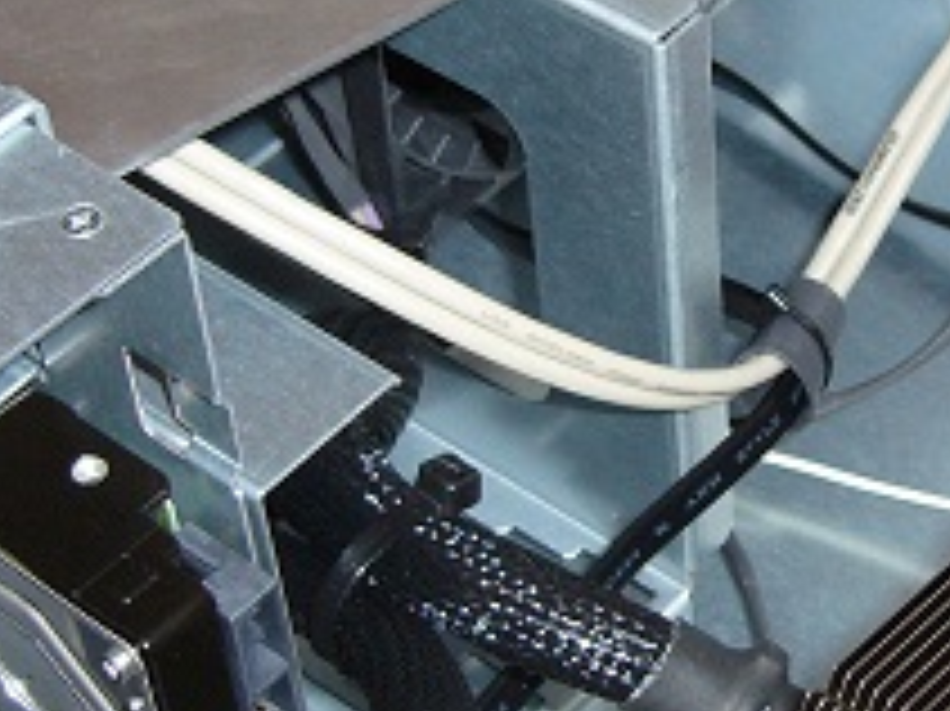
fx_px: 2907
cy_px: 112
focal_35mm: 106
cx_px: 842
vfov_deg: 13.9
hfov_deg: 18.3
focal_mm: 5.8
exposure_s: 1/30
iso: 100
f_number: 2.8
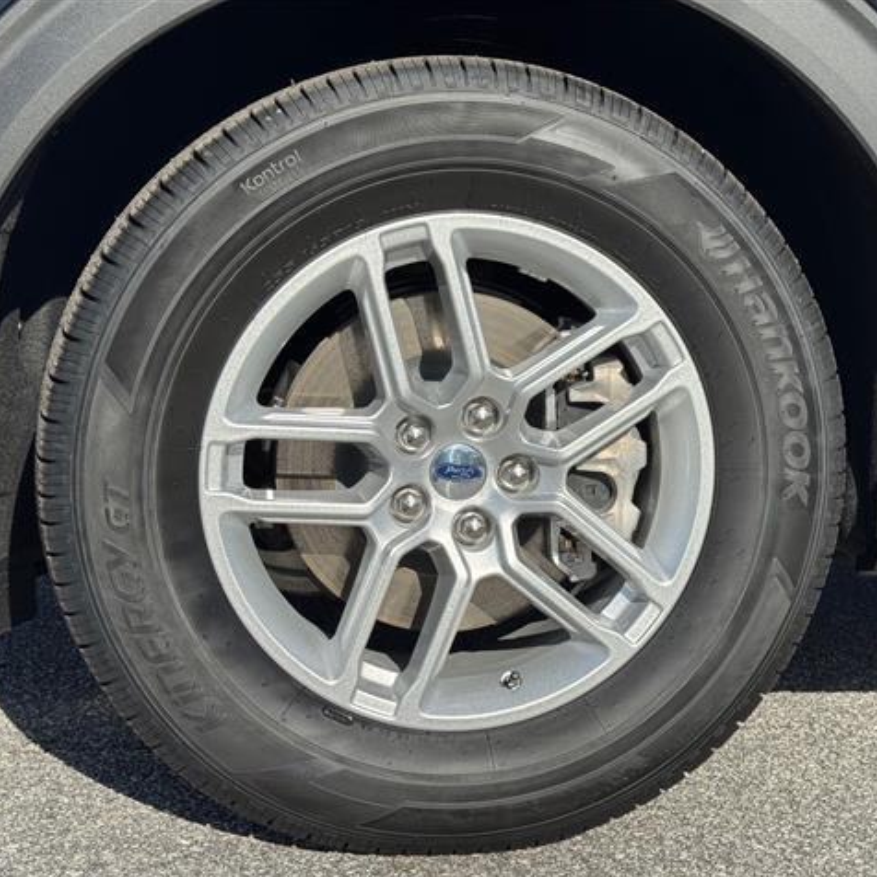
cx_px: 483
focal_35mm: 57
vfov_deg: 30.0
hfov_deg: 30.0
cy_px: 440
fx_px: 1634
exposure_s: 1/4310
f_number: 1.78
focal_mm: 6.76
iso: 64
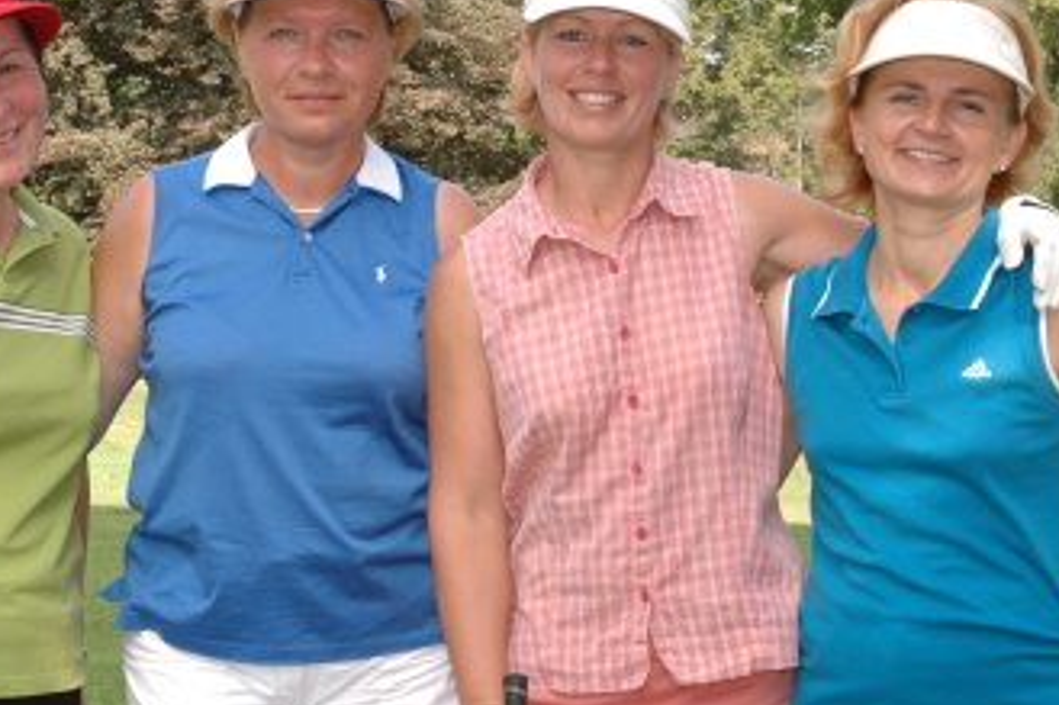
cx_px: 460
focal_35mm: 104
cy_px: 491
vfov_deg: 13.1
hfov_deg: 19.6
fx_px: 3058
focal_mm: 38
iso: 400
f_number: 9
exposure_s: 1/160
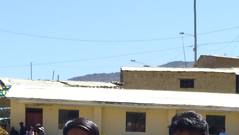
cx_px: 253
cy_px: 272
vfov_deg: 9.0
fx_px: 805
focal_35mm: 127
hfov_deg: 16.5
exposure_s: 1/800
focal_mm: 4.5
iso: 100
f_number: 3.1
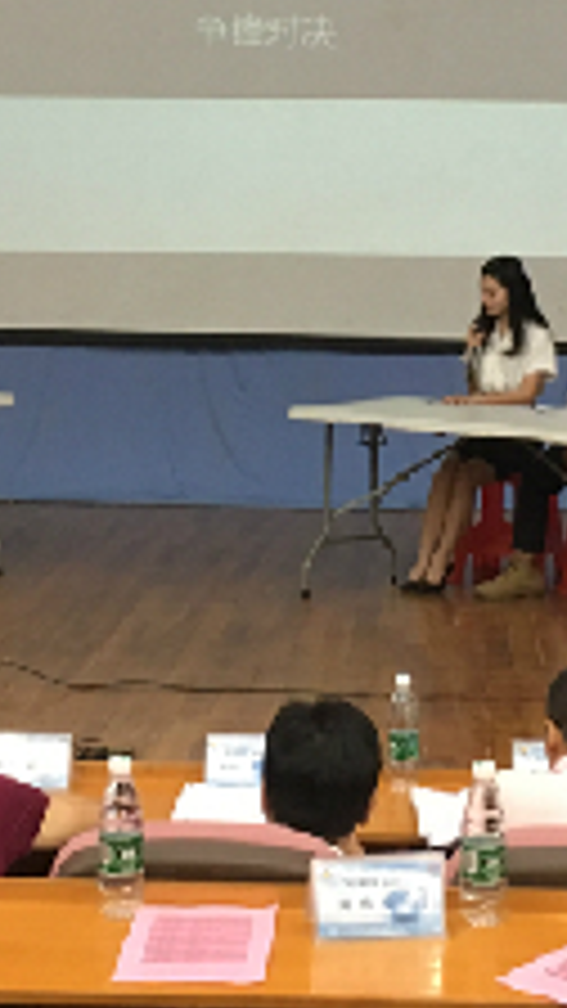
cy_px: 290
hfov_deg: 14.0
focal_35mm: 86
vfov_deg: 24.5
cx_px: 360
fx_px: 2299
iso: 200
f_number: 2.2
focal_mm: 4.15
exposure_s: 1/33
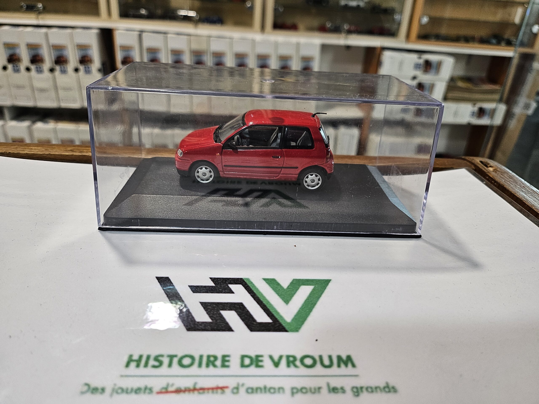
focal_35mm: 24
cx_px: 270
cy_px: 202
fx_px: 374
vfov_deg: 56.8
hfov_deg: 71.6
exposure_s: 1/100
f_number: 1.8
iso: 160
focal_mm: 5
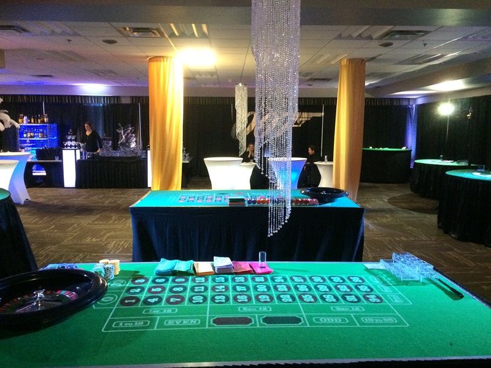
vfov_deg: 48.2
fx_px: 411
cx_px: 246
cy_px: 184
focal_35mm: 29
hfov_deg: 61.7
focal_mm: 4.15
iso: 320
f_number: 2.2
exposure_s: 1/15
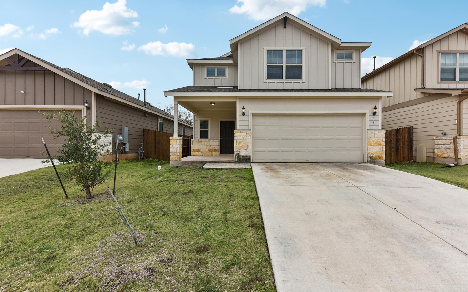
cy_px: 148
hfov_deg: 94.4
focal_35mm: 17
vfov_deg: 68.0
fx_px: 217
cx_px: 234
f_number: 8
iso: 400
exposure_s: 1/2000
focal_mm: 16
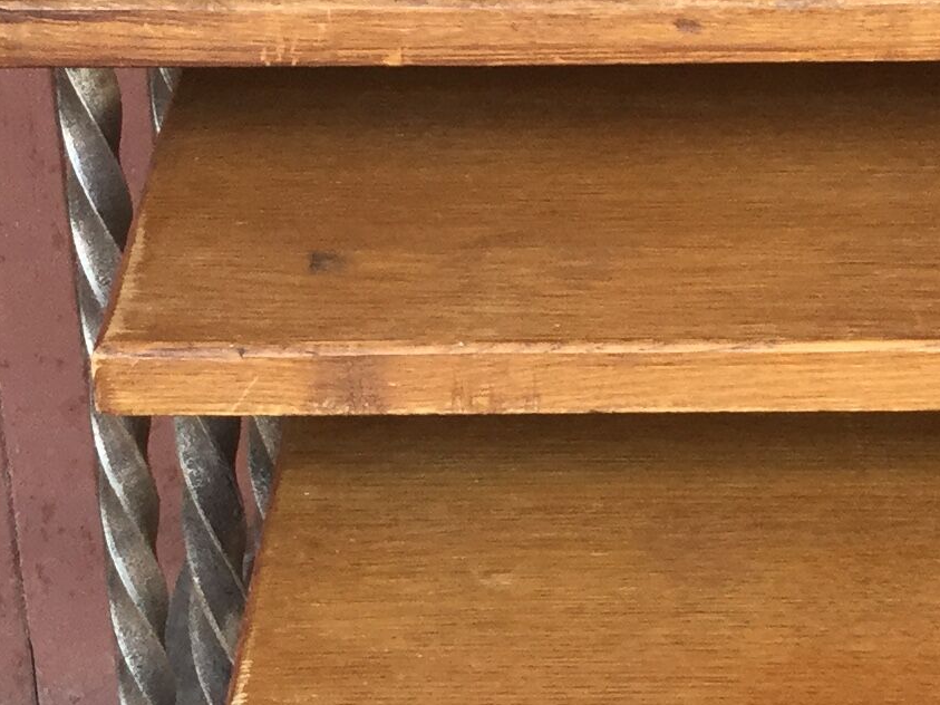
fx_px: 3258
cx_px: 728
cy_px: 451
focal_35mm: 120
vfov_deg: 12.3
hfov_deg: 16.3
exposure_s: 1/33
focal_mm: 3.3
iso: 25
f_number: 2.4
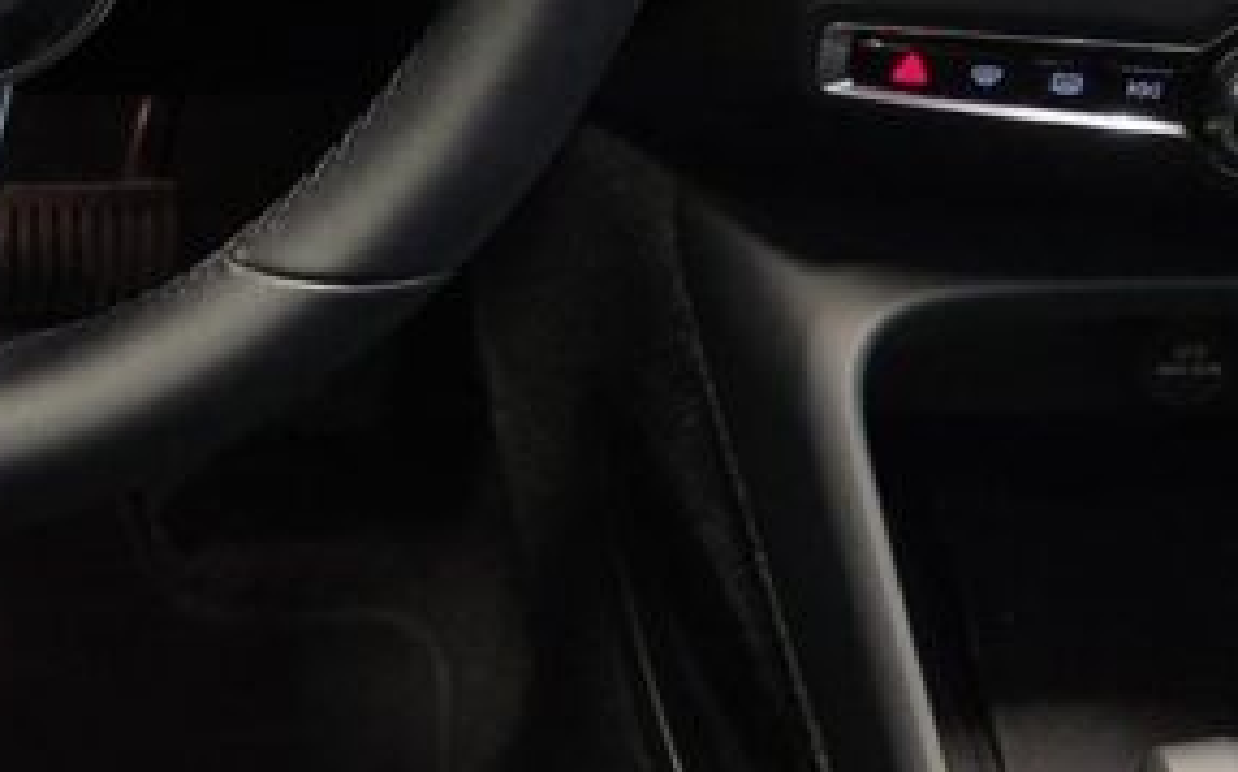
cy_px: 26
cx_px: 13
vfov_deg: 14.8
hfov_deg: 22.9
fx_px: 2934
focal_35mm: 87
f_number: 1.8
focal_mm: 5.4
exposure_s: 1/100
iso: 500
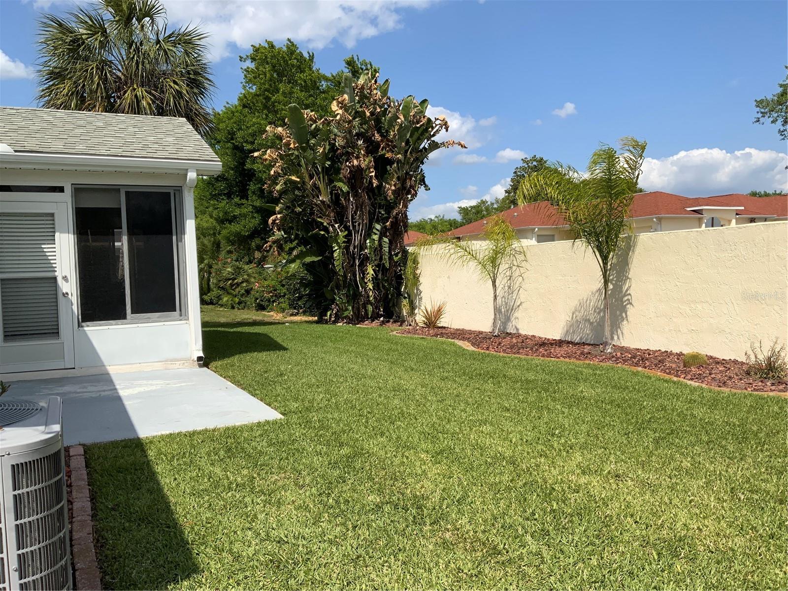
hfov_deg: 61.7
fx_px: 660
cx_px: 394
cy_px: 296
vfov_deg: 48.2
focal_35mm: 29
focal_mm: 3
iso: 16
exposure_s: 1/2959
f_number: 1.8
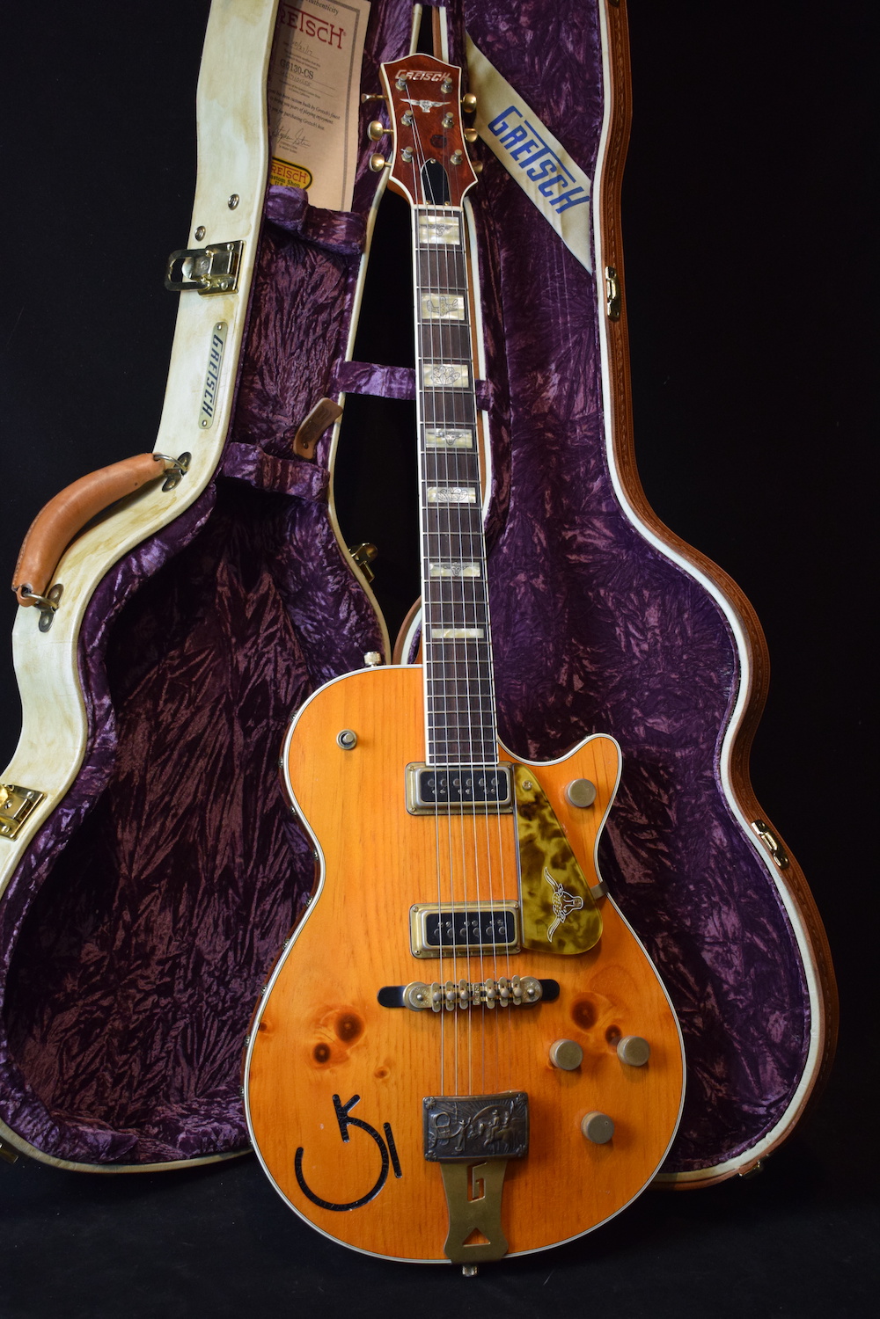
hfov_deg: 29.9
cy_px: 660
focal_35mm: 45
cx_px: 440
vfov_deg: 43.6
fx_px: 1650
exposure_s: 1/60
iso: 1800
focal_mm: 30
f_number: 4.2
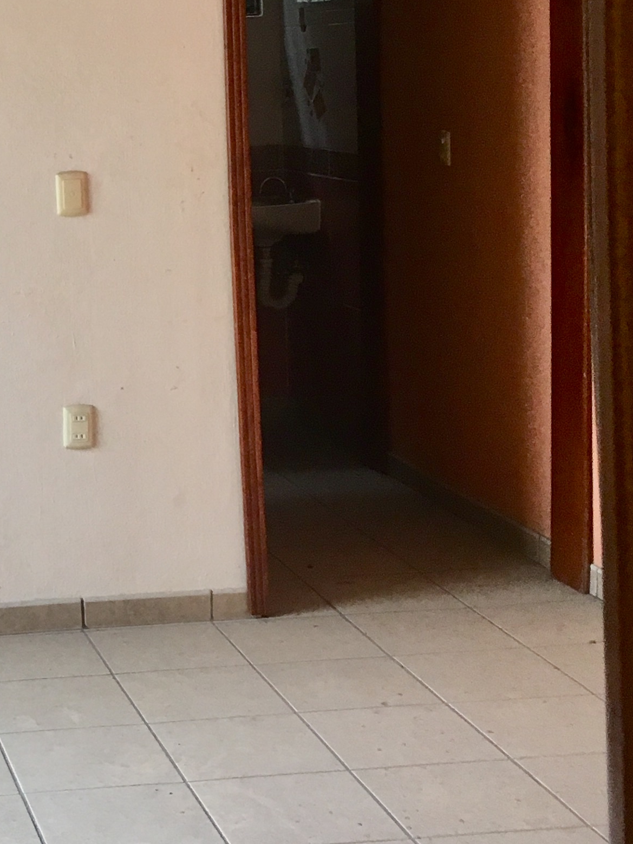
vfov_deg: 25.7
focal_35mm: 75
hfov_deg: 18.4
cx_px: -167
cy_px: 230
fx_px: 1829
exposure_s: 1/30
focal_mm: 4.15
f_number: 2.2
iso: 40
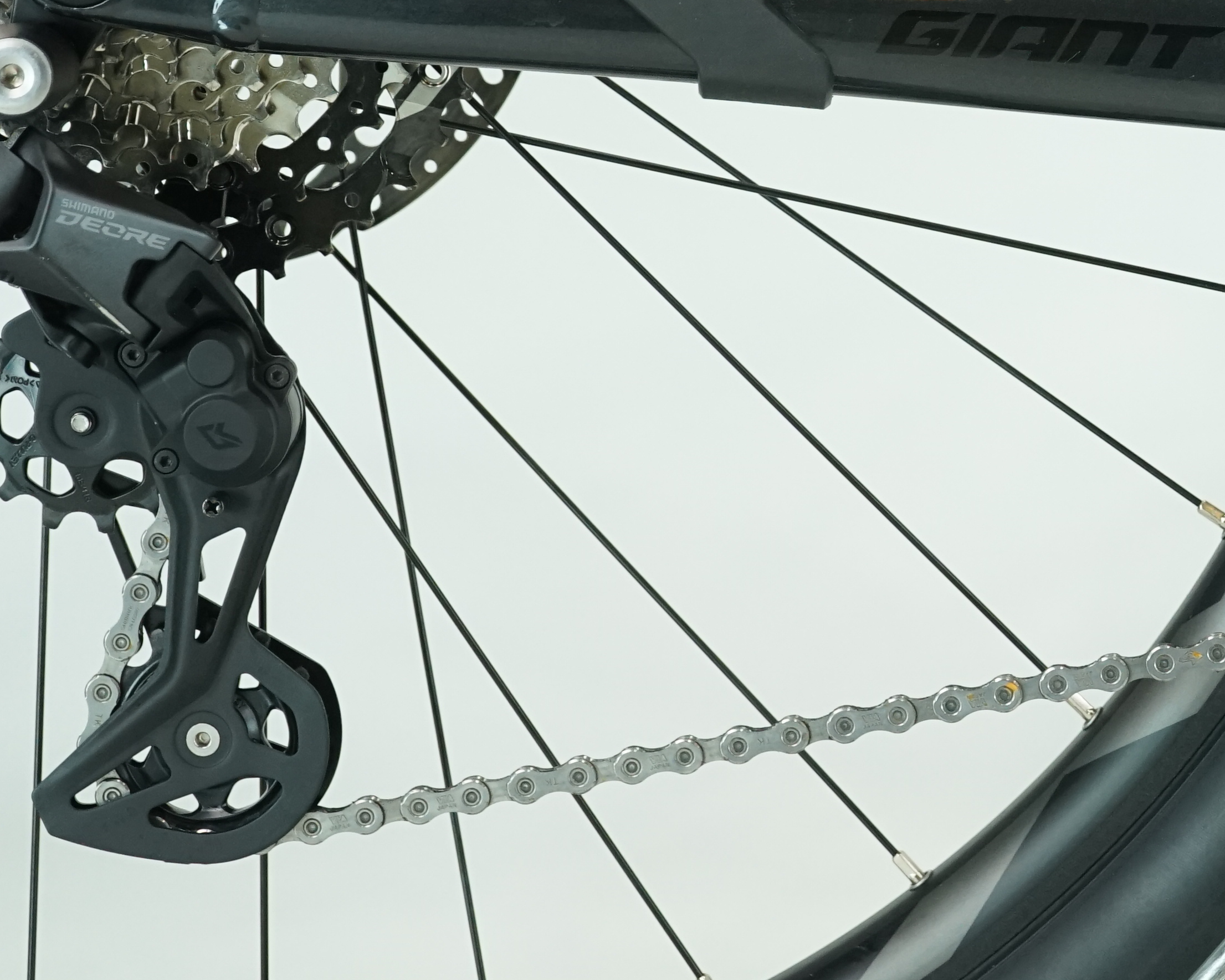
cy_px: 147
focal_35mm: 135
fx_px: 4895
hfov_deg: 13.9
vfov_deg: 11.4
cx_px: 1372
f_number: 5.6
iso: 1600
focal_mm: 53
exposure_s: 1/200
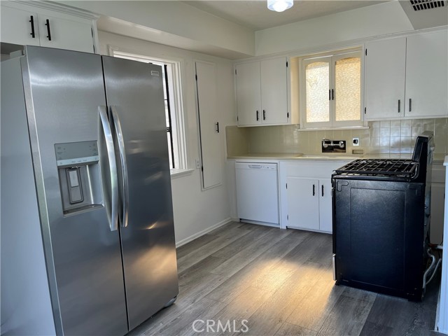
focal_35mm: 26
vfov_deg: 53.1
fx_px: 336
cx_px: 224
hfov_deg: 67.3
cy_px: 168
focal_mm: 5.1
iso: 32
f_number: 1.6
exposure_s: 1/136
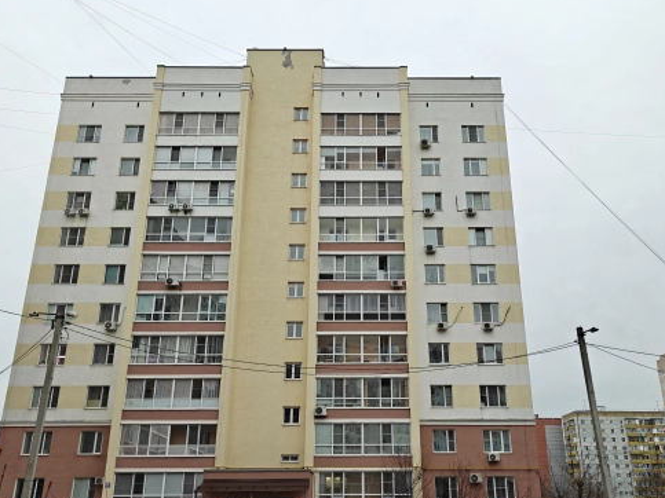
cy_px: 290
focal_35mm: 31
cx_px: 358
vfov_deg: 45.3
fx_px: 595
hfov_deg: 58.3
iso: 200
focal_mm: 5.59
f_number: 1.8
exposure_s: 1/200
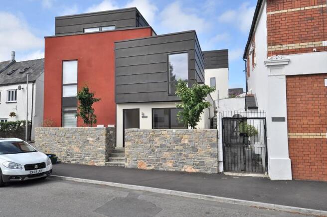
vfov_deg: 47.8
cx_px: 164
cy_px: 108
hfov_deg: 67.5
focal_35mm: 27
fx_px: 245
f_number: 9
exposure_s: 1/320
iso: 200
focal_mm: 18
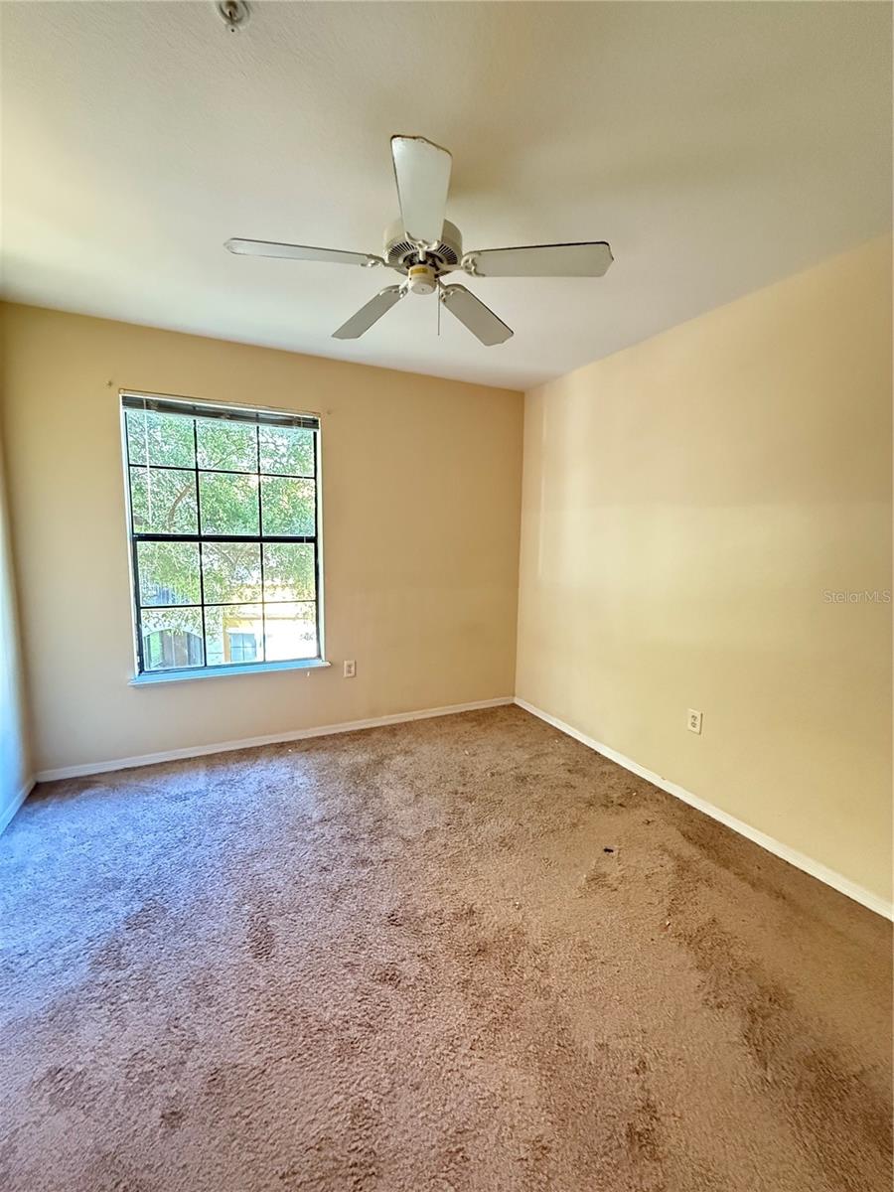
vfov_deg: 102.1
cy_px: 596
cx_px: 447
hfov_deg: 85.7
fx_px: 482
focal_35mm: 14
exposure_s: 1/60
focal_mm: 2.22
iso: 1250
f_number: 2.2
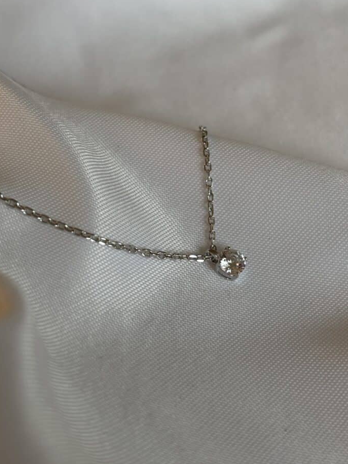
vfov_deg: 32.7
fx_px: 791
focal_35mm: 59
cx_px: 187
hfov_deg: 24.8
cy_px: 224
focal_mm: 5.96
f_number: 1.6
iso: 64
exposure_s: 1/60
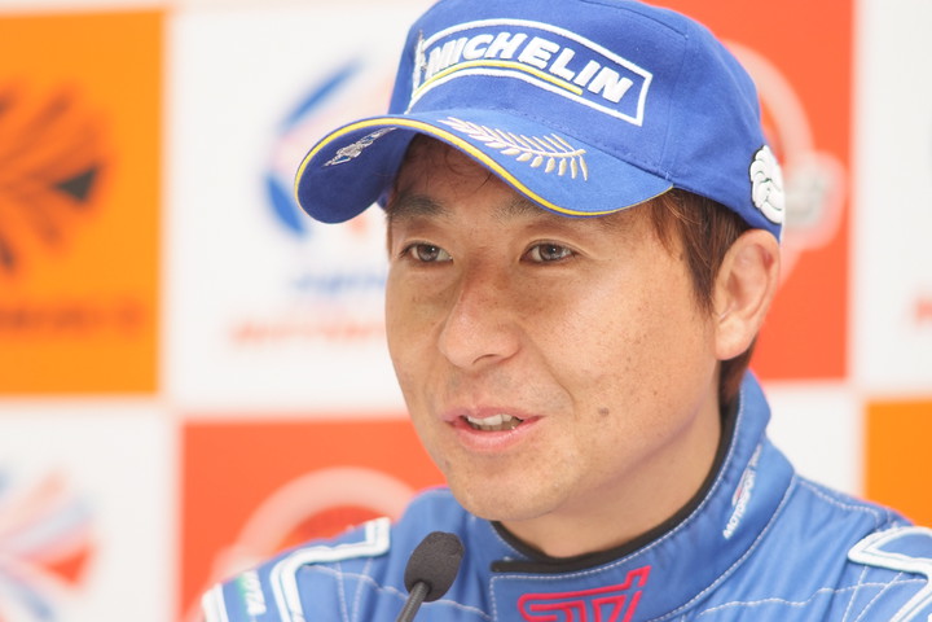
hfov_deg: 7.6
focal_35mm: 270
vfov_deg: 5.1
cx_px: 466
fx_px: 6989
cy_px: 311
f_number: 2.8
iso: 400
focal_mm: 180
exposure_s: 1/125
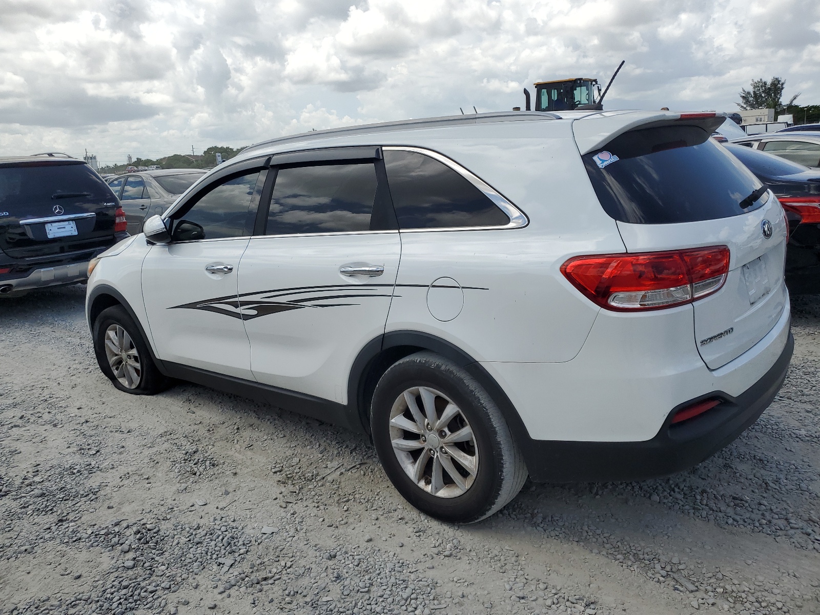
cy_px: 308
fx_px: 616
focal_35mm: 26
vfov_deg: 53.1
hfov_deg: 67.3
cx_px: 410
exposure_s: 1/3333
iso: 50
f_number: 1.5
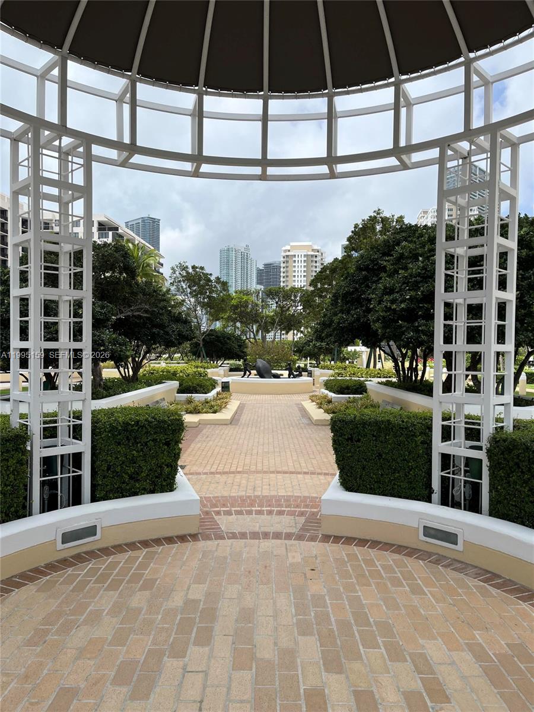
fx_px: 535
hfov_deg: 53.1
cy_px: 356
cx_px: 267
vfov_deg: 67.3
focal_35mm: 26
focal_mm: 5.1
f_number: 1.6
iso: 50
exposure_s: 1/4149
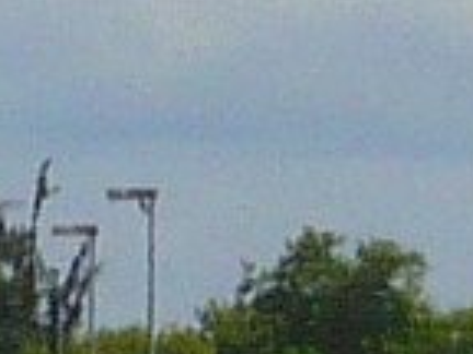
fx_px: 10426
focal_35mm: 763
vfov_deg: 1.9
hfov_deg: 2.6
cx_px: 718
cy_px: 457
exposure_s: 1/800
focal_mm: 17.4
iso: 100
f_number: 5
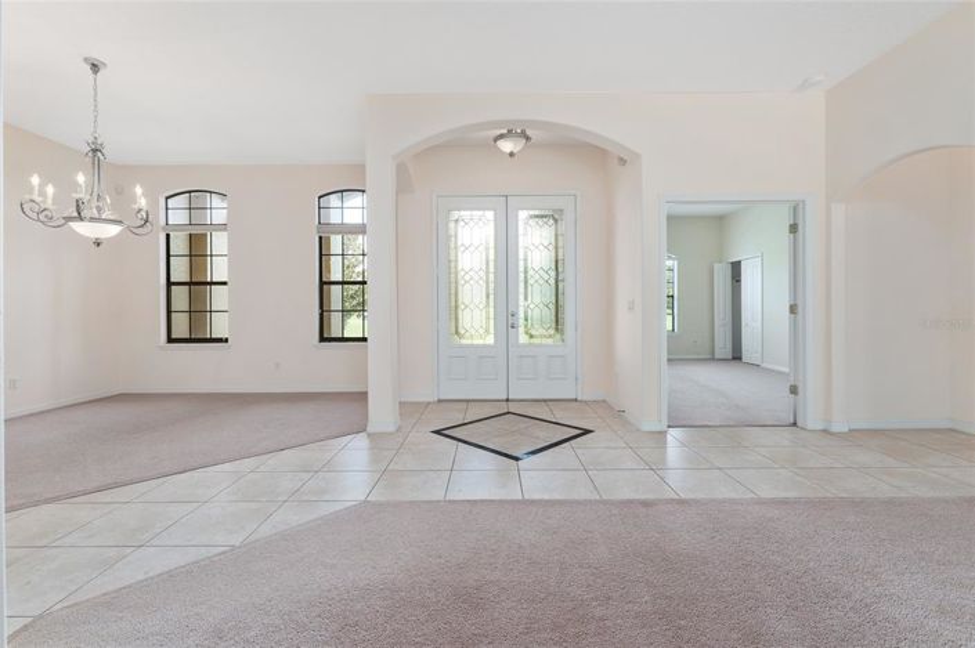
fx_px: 428
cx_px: 488
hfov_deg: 97.5
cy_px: 324
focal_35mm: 16
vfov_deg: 74.4
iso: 320
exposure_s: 1/8
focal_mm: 15.8
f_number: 7.1
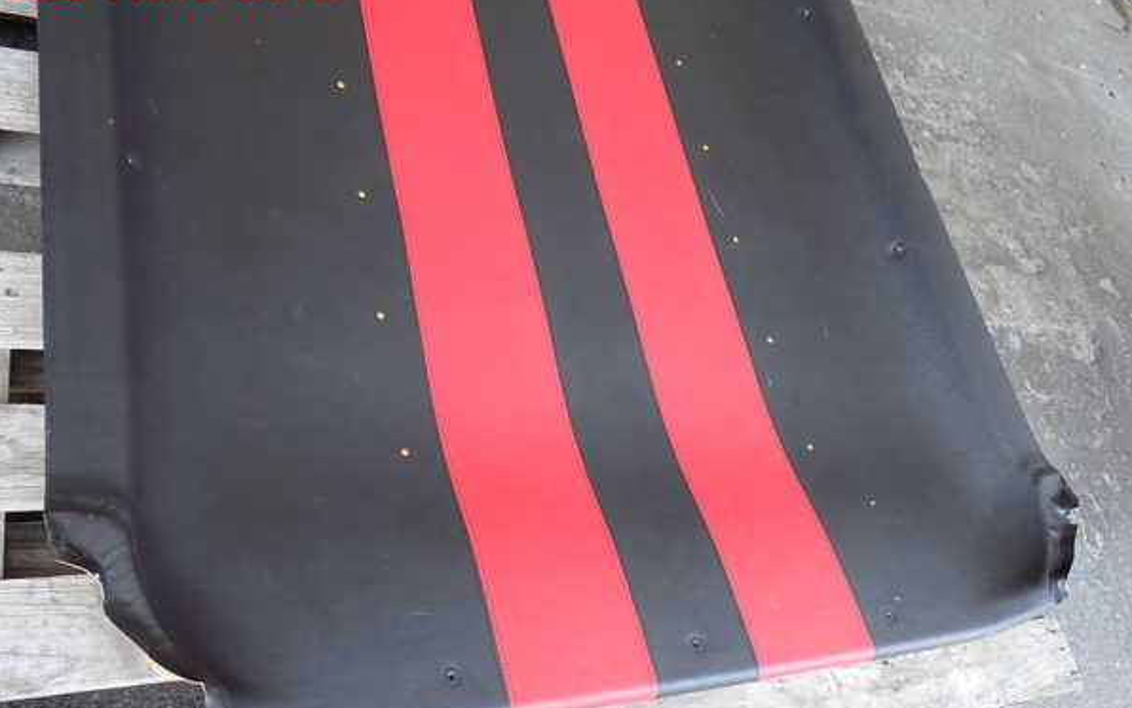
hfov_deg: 59.6
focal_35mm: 32
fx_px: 988
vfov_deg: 39.4
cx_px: 564
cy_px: 389
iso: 125
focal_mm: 5.4
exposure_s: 1/60
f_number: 2.3
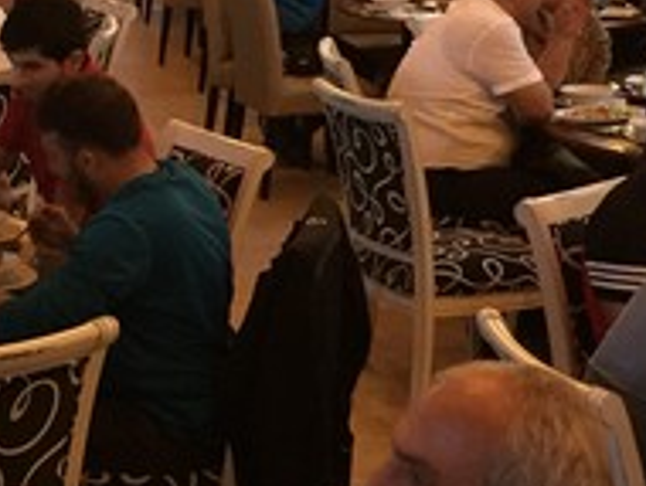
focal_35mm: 102
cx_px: -102
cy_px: 218
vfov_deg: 14.5
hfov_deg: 18.4
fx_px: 1906
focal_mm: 4.15
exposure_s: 1/4
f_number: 2.2
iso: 125
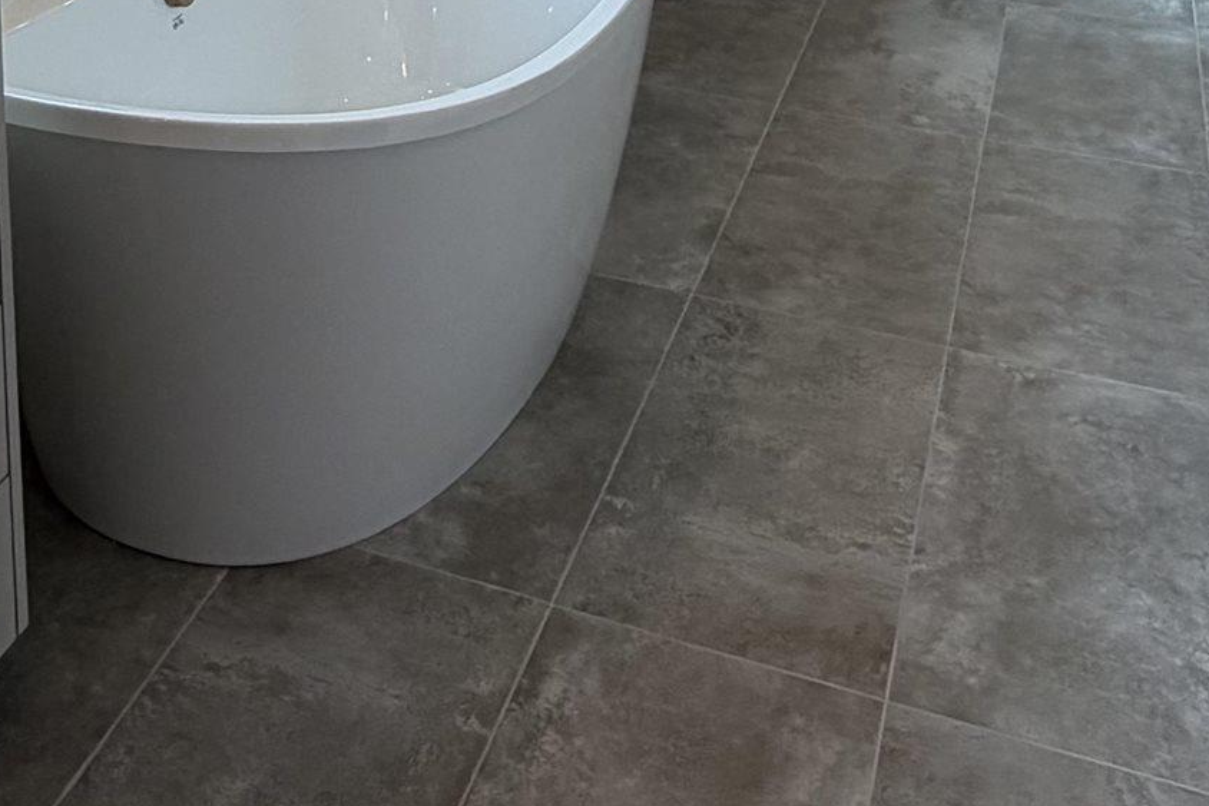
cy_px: -335
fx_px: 1780
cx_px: 348
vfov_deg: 22.0
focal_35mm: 53
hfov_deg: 36.9
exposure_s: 1/127
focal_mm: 2.22
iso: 64
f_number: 2.2
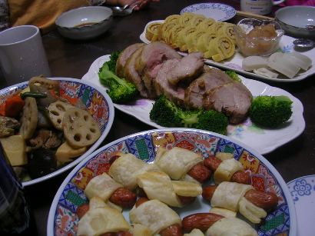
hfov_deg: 49.0
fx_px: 346
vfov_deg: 37.7
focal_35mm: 38
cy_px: 118
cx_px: 158
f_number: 2.8
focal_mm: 5.8
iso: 50
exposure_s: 1/30
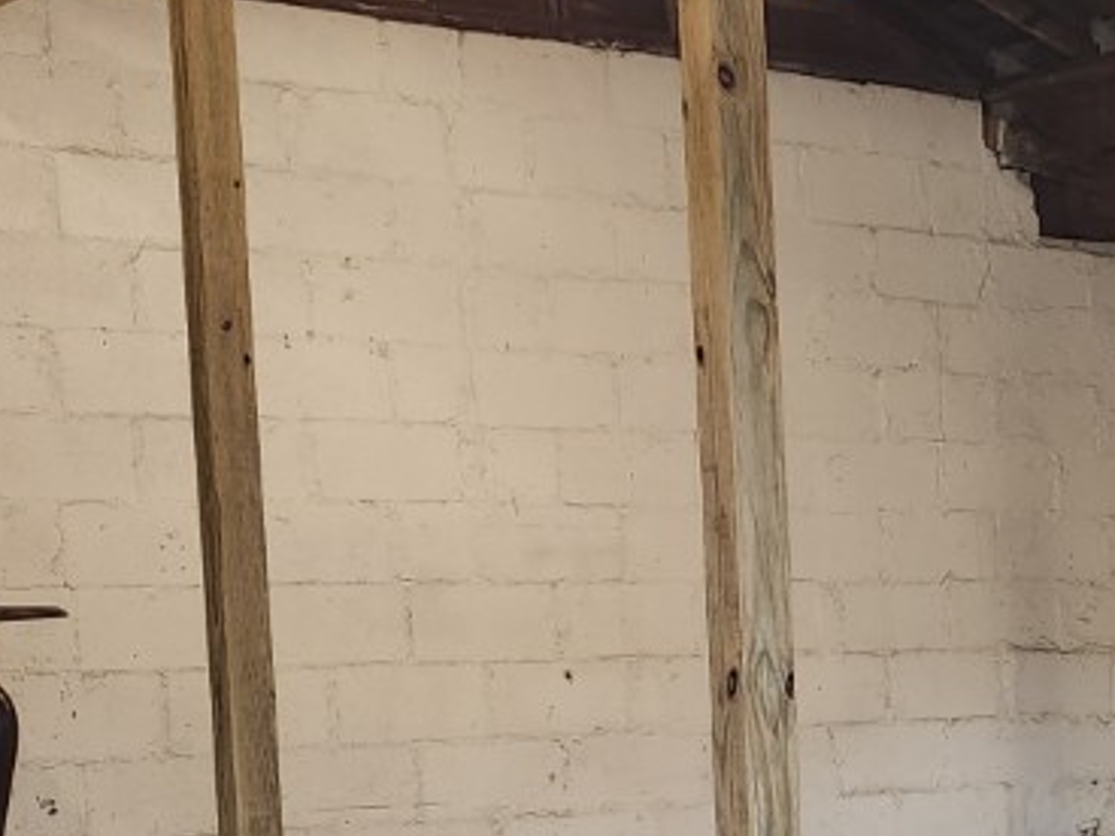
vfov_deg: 16.1
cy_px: 824
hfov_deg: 20.2
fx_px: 2899
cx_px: 1388
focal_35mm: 90
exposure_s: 1/60
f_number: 1.8
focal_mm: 6.4
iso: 50
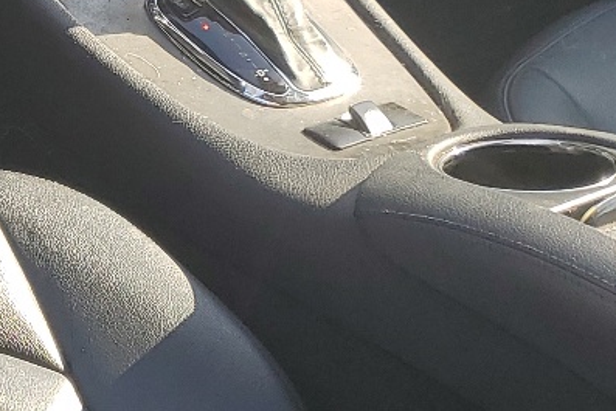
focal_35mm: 109
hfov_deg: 17.2
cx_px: -254
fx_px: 1866
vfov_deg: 12.5
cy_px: 29
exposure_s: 1/370
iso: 50
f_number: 1.5
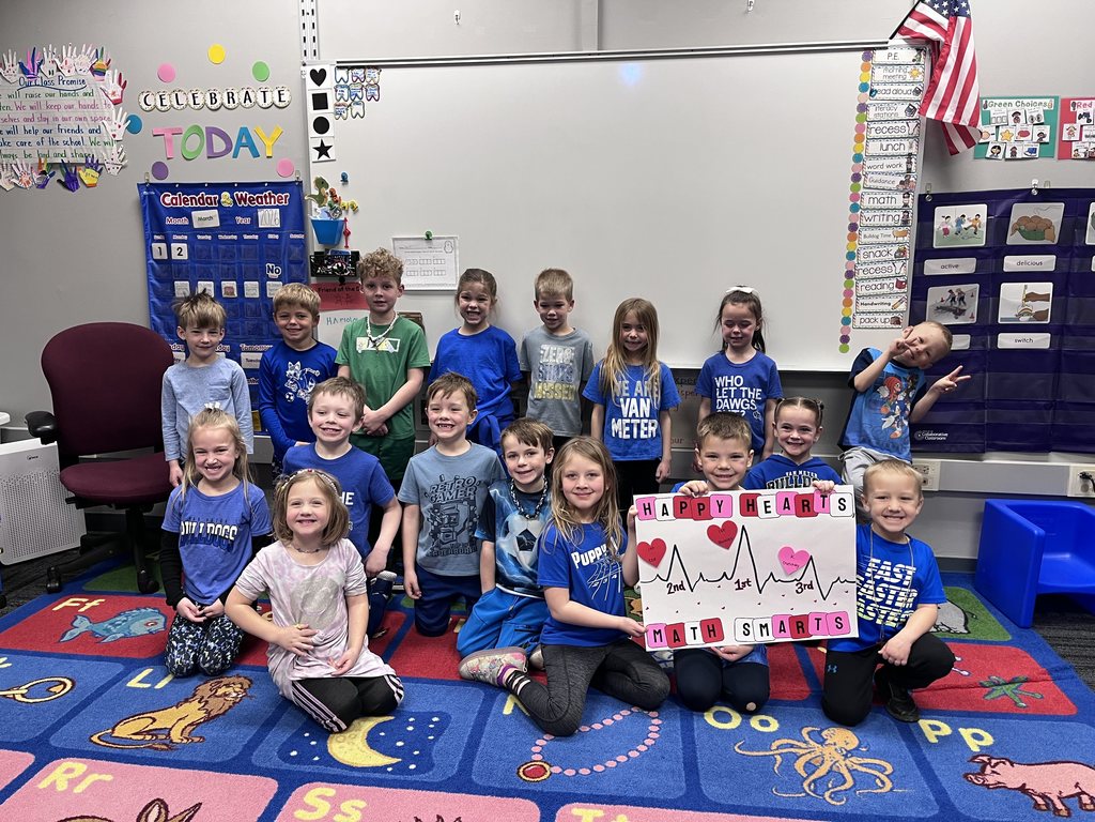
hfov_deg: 67.3
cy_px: 411
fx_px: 822
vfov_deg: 53.1
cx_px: 548
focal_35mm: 26
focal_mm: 5.1
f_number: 1.6
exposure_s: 1/60
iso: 100
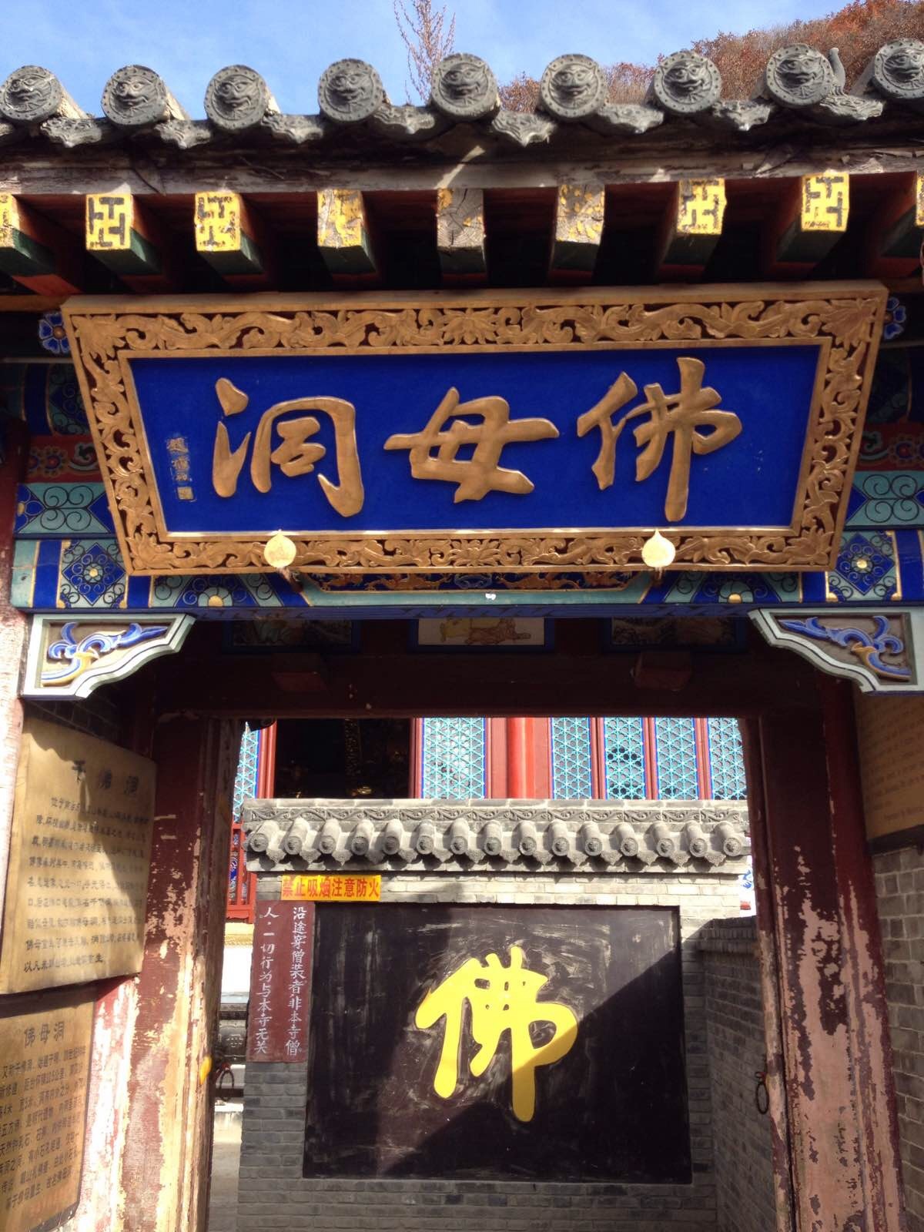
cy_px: 616
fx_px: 1246
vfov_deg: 52.6
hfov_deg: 40.7
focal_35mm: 35
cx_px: 462
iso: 50
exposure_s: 1/365
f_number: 2.4
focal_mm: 4.28
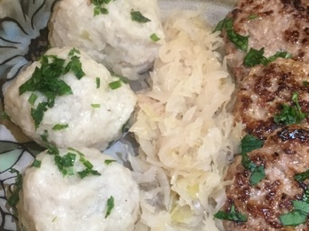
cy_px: 152
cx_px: 159
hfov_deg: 33.8
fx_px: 509
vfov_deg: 25.5
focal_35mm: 57
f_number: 2.4
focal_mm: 3.3
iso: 200
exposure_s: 1/30
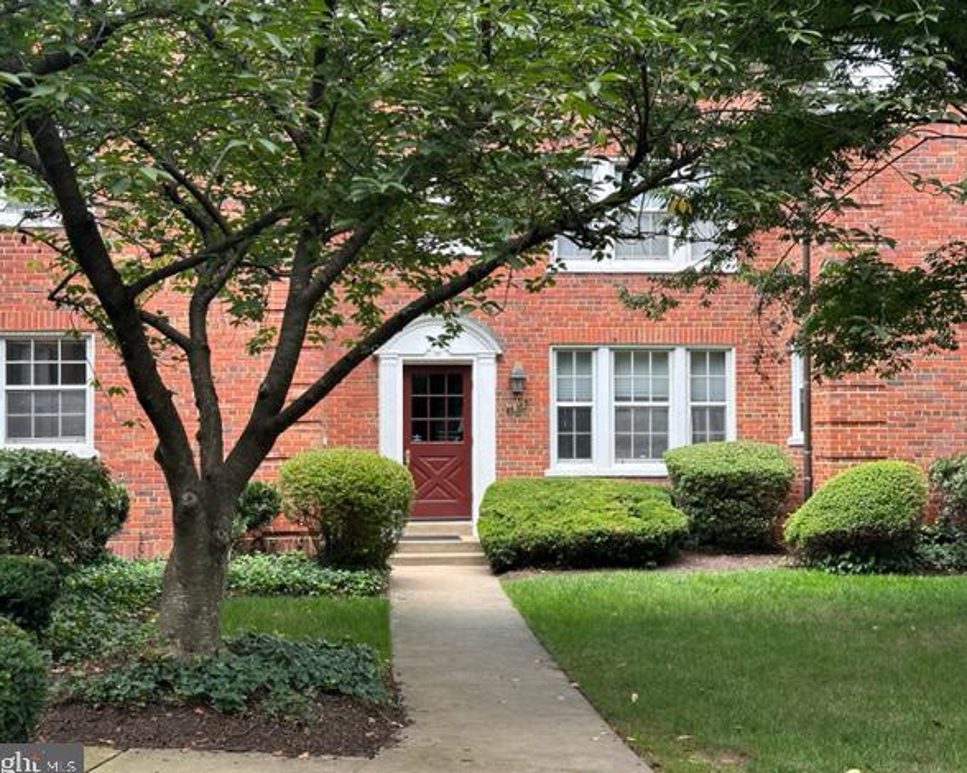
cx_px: 482
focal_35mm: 51
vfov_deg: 29.7
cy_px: 391
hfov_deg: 36.7
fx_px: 1459
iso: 64
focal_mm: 6.86
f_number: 1.78
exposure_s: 1/430
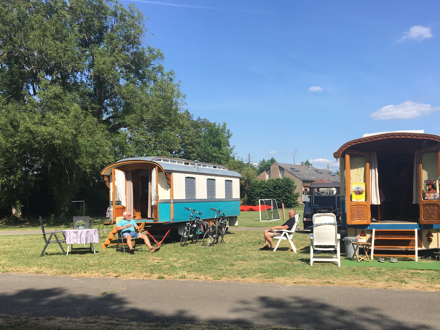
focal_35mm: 37
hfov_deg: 50.0
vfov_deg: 38.4
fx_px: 470
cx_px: 248
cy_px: 204
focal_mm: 4.15
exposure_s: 1/1374
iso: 25
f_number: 2.2
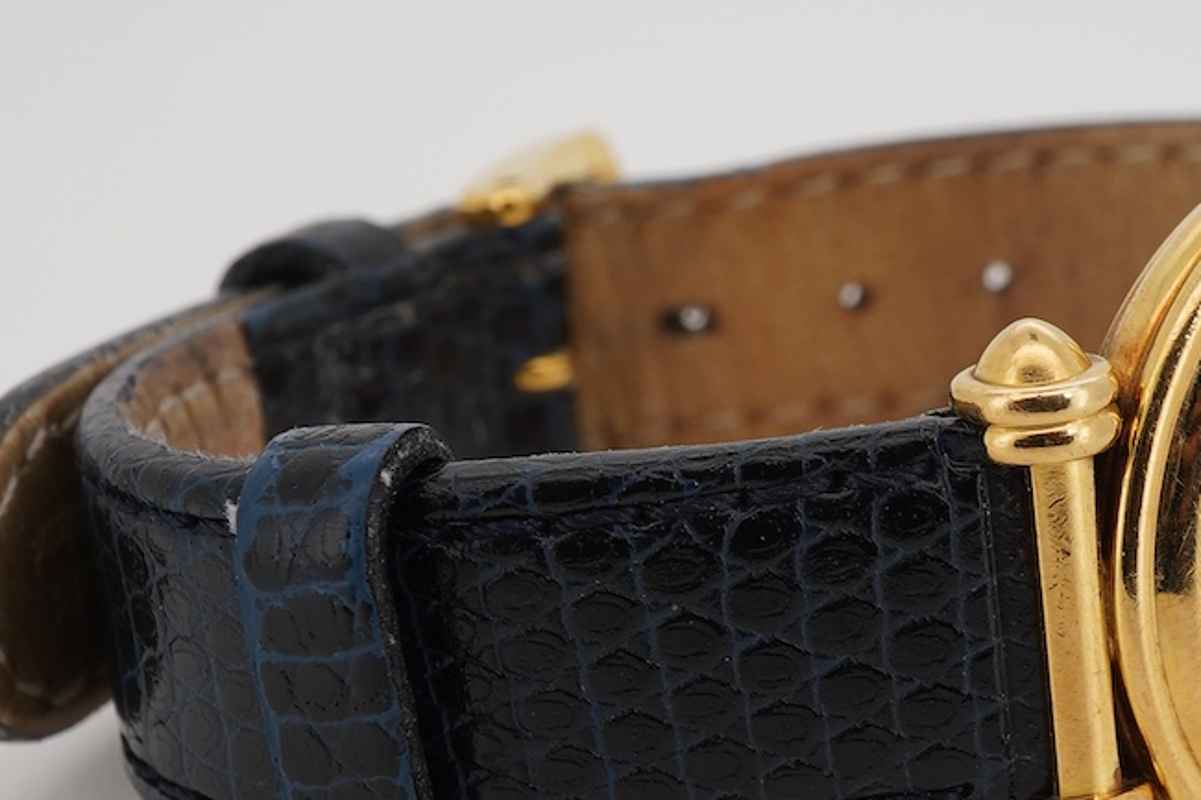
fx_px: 3635
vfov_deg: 12.6
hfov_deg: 18.6
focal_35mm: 109
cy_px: 491
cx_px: 902
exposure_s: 1/160
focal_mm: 30
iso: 160
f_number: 22
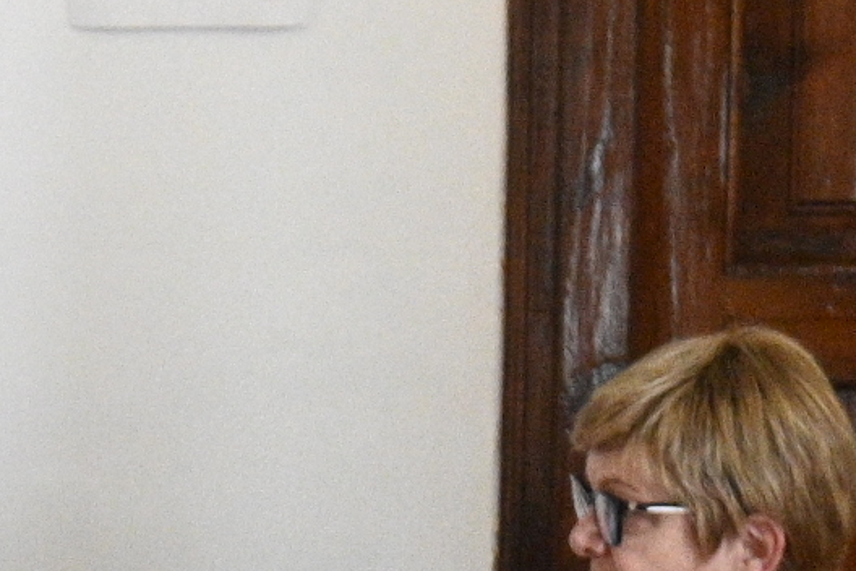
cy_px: 1525
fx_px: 10224
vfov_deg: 3.2
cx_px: -908
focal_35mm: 430
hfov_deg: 4.7
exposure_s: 1/125
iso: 4000
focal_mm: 55
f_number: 4
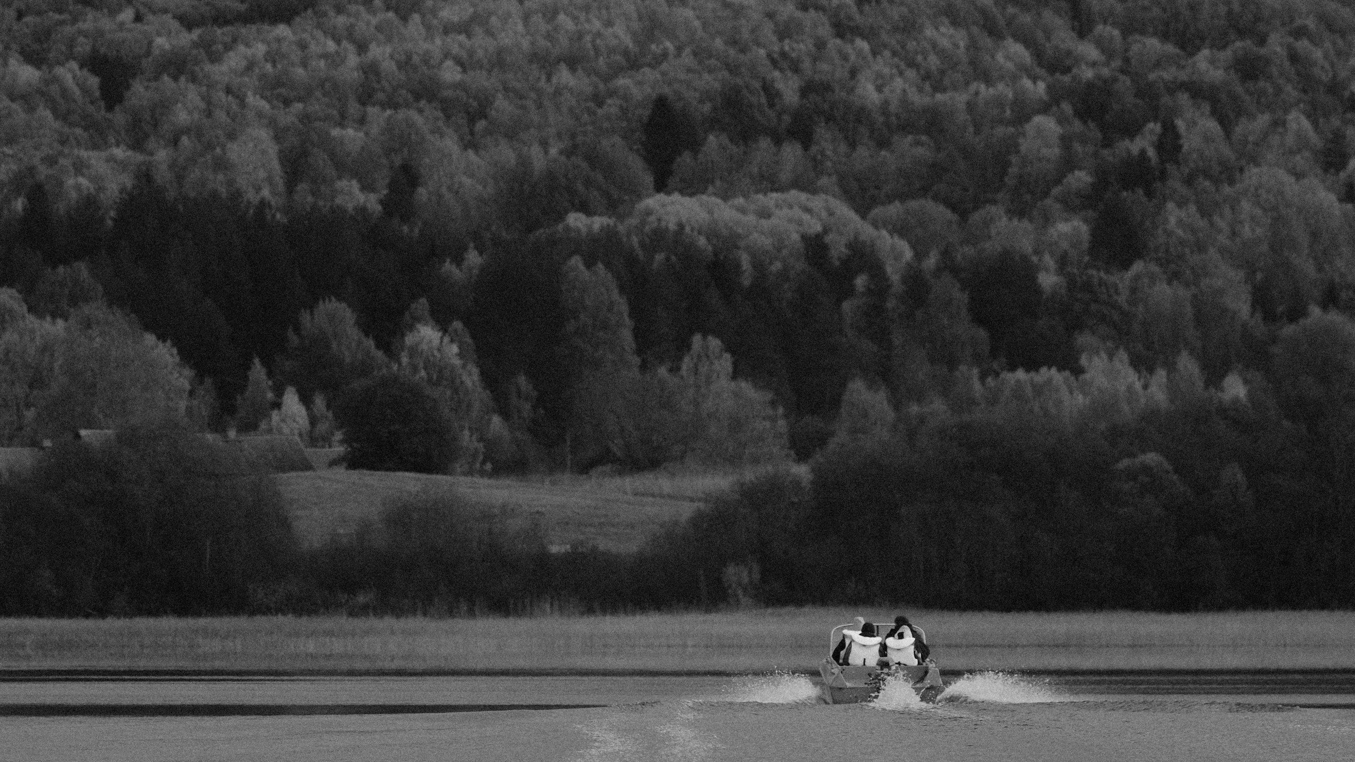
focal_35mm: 472
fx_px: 16958
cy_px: 437
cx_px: 677
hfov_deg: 4.6
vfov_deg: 2.6
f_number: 5.6
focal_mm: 300
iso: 640
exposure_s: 1/1250
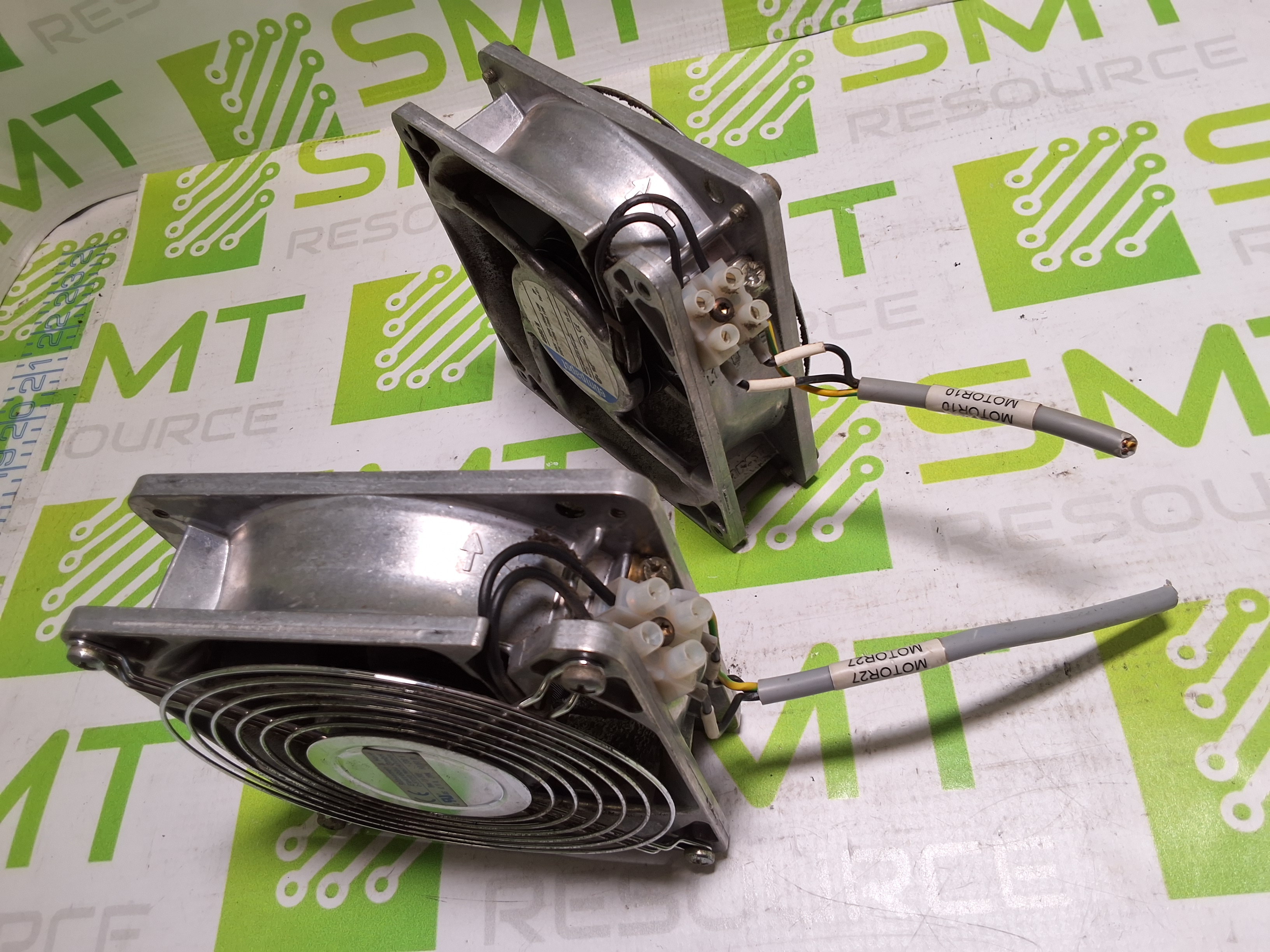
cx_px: 635
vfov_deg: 49.7
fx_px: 1027
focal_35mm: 28
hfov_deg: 63.4
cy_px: 476
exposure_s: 1/120
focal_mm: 2.91
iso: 32
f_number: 1.9
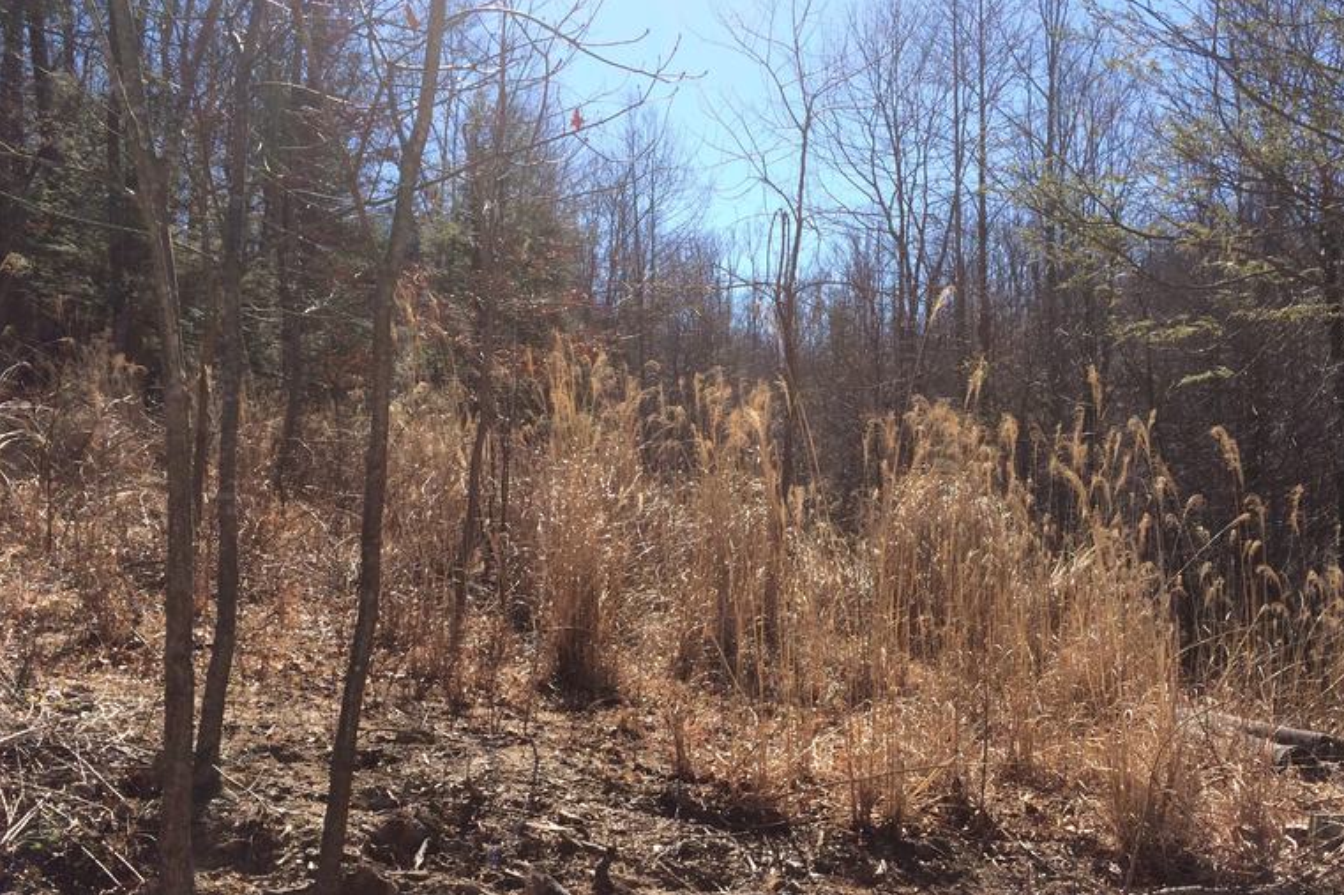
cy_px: 614
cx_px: 764
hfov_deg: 51.7
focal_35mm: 37
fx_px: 1381
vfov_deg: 35.5
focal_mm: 4.15
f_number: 2.2
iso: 32
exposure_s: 1/1709
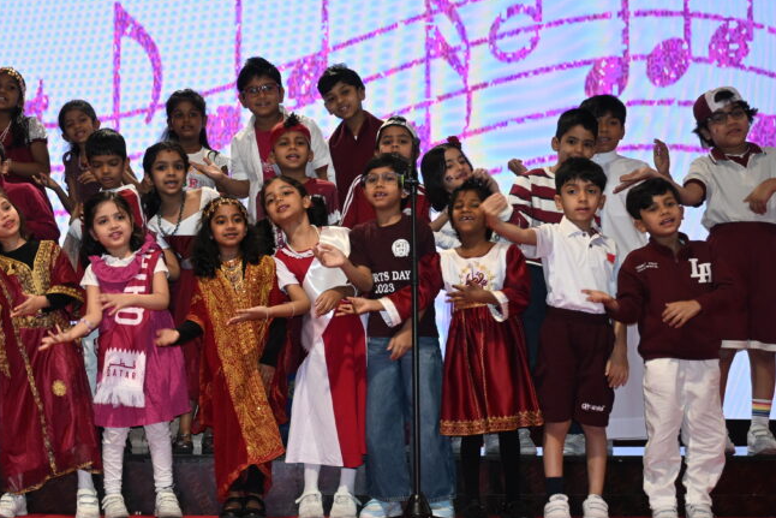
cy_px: 277
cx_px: 219
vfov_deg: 20.8
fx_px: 1410
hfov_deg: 30.4
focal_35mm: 65
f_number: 4.5
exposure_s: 1/80
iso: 640
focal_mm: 27.5
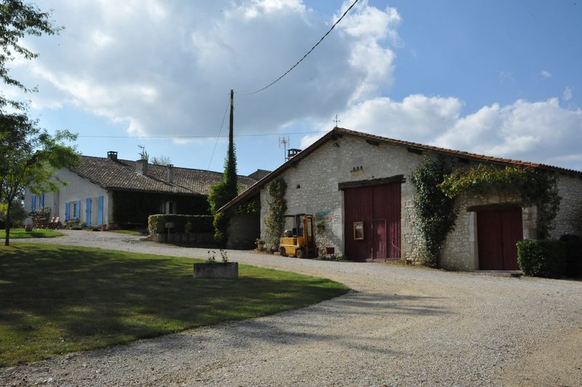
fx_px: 614
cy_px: 194
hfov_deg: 50.7
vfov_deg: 35.0
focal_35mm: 38
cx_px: 291
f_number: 20
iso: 4000
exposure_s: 1/1600
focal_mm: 38
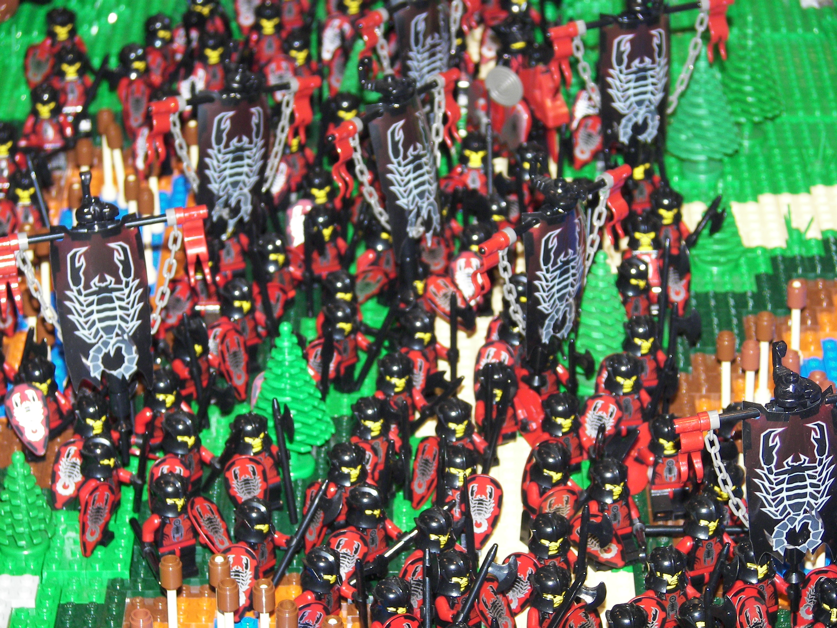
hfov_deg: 14.3
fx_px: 3337
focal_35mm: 138
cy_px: 314
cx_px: 418
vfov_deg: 10.7
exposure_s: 1/40
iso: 80
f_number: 3.2
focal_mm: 22.8
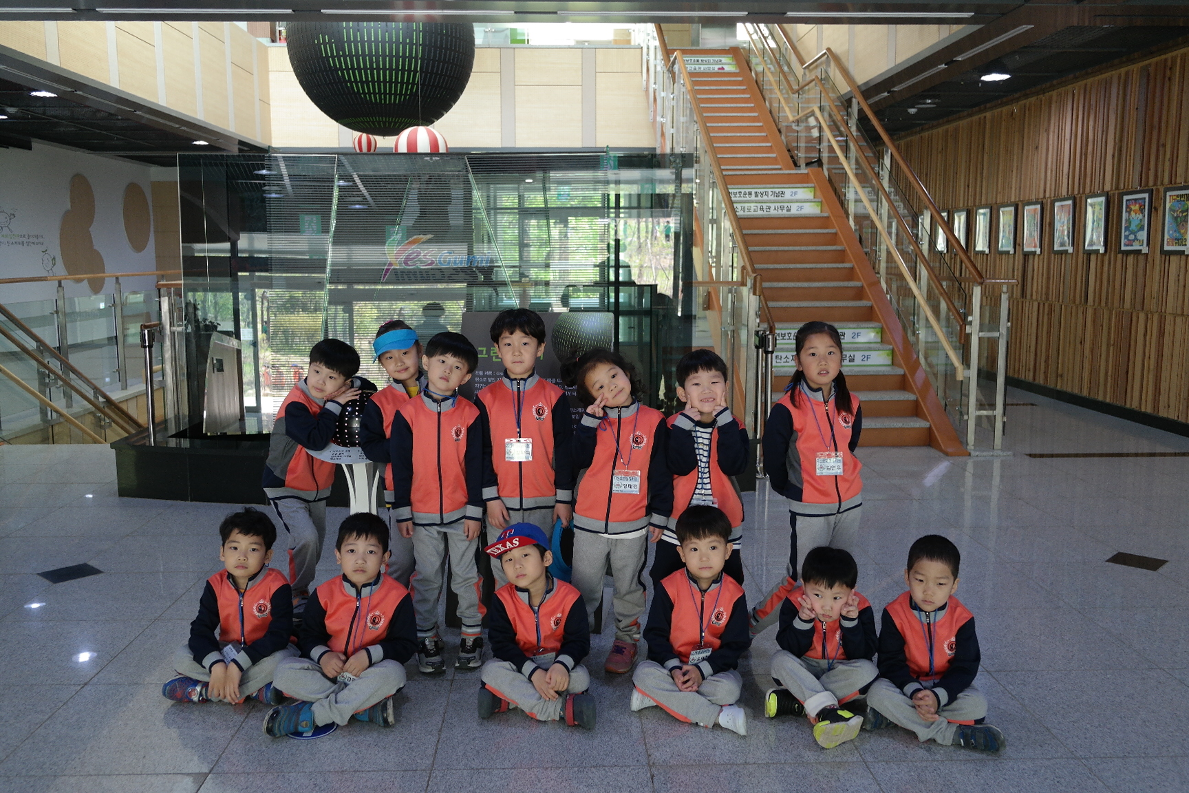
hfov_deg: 61.9
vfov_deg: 43.6
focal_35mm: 30
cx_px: 594
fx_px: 991
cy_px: 396
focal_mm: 20
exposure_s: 1/40
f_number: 3.5
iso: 400
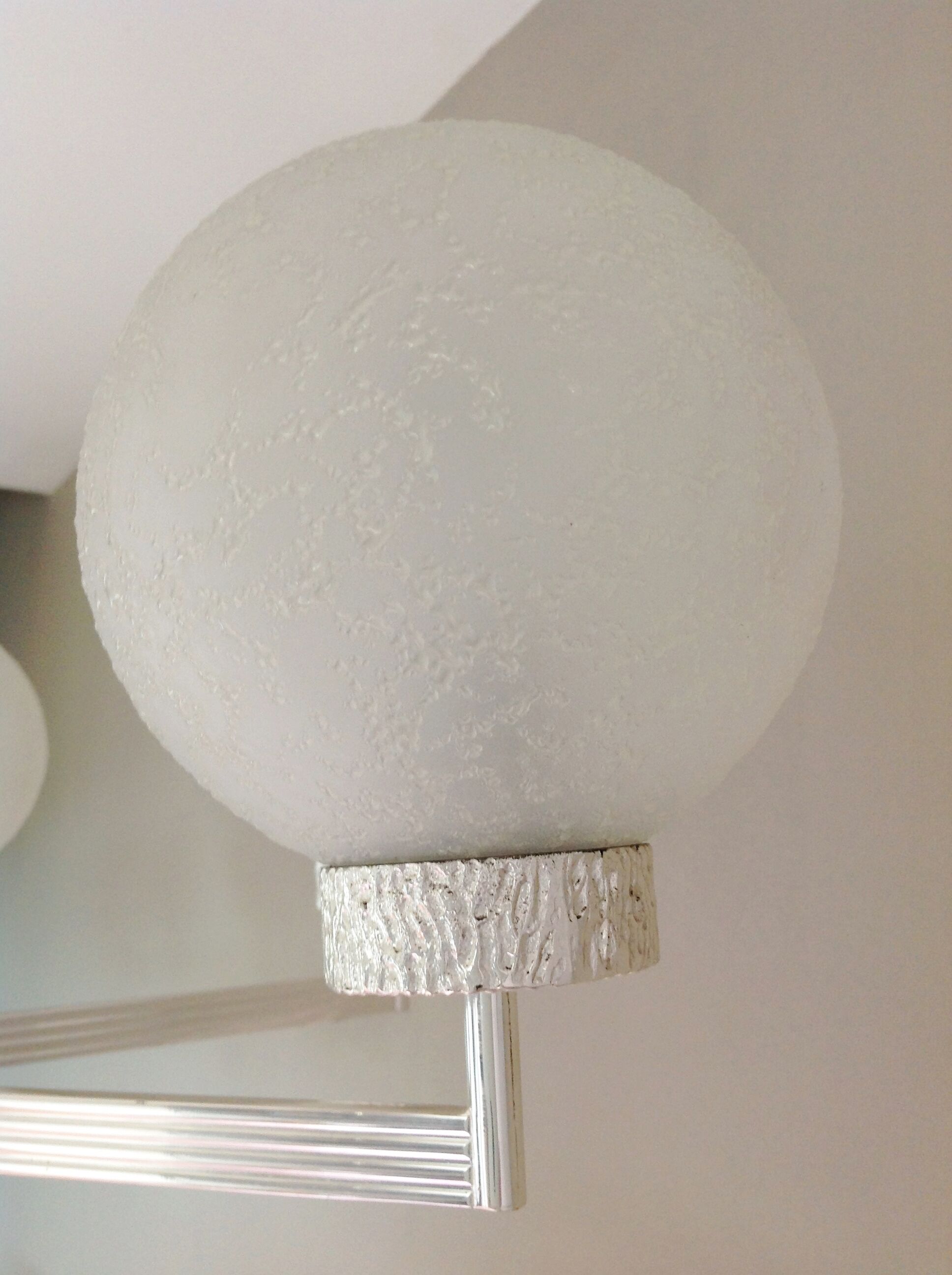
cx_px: 476
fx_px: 1287
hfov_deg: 40.6
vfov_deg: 52.7
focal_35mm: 35
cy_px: 638
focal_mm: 4.28
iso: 100
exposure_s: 1/15
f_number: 2.4
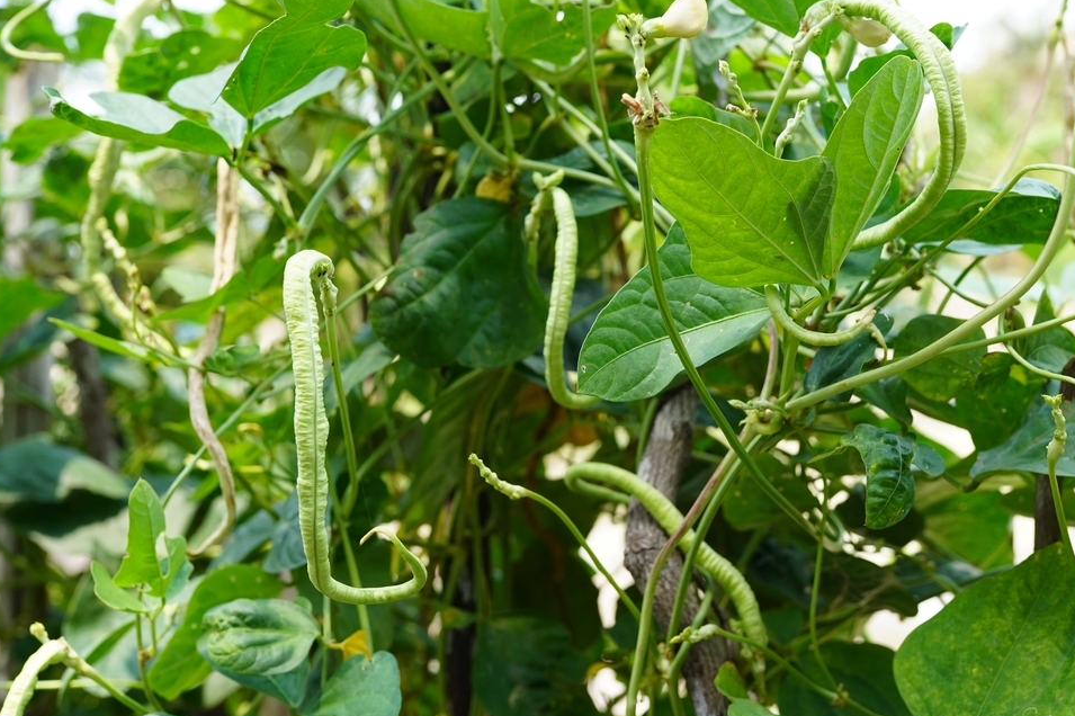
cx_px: 589
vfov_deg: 30.4
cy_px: 301
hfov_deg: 44.5
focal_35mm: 44
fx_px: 1313
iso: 800
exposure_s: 1/1000
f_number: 4.5
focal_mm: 35
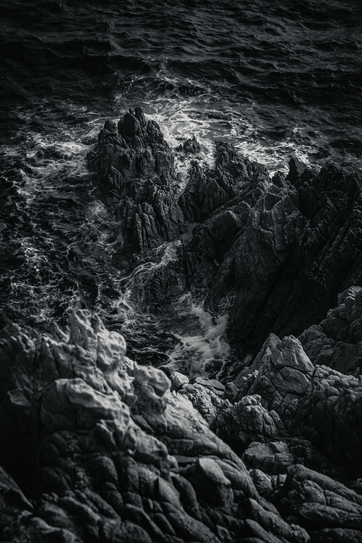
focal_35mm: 70
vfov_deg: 28.8
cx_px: 181
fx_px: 1056
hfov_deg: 19.5
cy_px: 272
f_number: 5.6
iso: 100
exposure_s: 1/125
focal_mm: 70
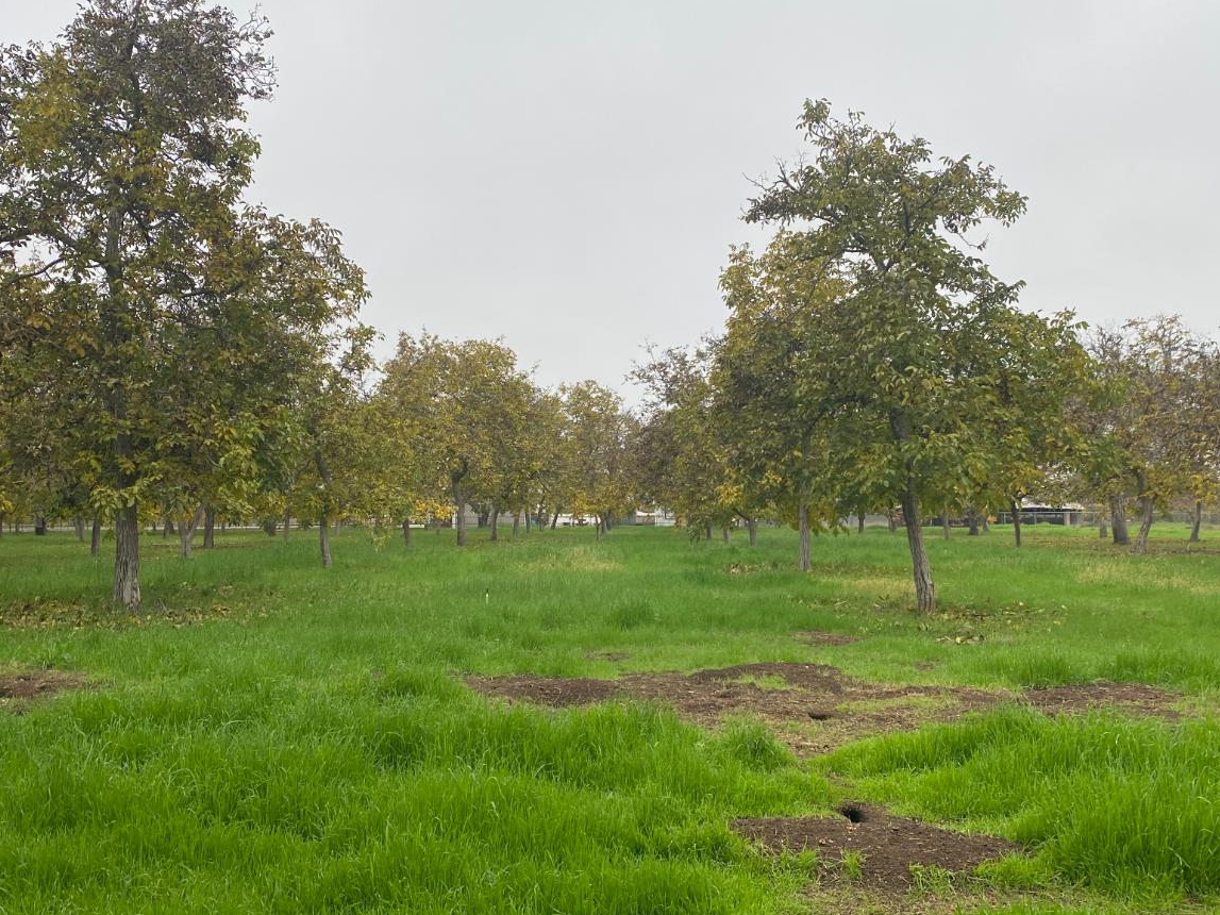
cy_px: 464
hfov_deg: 53.9
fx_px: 1198
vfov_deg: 41.8
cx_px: 575
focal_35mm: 34
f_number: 1.8
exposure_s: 1/497
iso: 32
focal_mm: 4.25
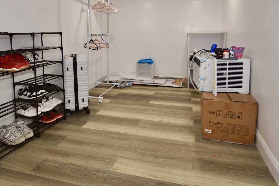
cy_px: 45
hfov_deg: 76.1
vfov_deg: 52.6
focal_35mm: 23
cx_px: 141
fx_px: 178
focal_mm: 10
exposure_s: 1/60
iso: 360
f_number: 4
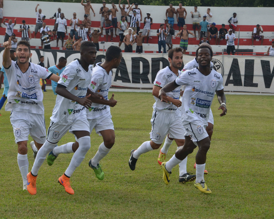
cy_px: 109
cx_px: 146
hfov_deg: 10.8
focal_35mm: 179
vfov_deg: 8.7
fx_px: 1448
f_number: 8
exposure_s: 1/1000
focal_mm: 105
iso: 640
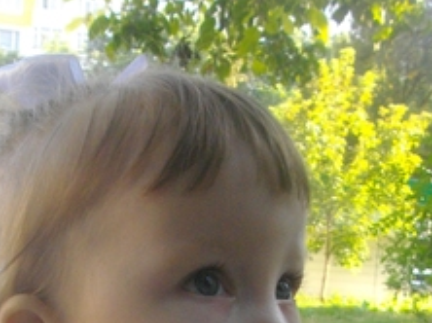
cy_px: 426
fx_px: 810
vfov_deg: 20.5
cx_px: 189
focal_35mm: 65
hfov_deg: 29.8
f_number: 2.9
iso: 400
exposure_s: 1/320
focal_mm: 5.7
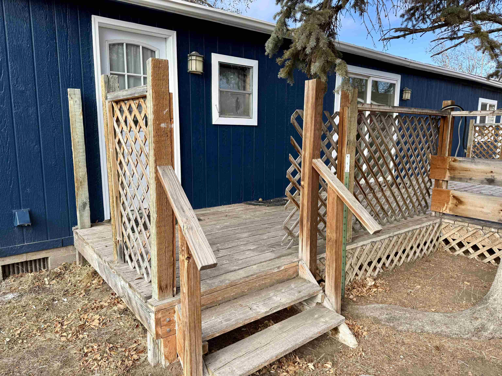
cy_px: 188
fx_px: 348
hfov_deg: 71.6
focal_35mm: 24
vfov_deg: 56.8
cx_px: 251
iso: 80
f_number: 1.78
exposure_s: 1/1464
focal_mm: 6.76
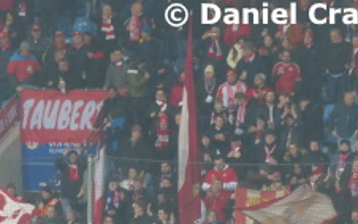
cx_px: 76
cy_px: 261
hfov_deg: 2.3
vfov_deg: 1.4
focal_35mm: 909
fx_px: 8864
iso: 400
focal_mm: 77.3
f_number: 6
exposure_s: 1/25
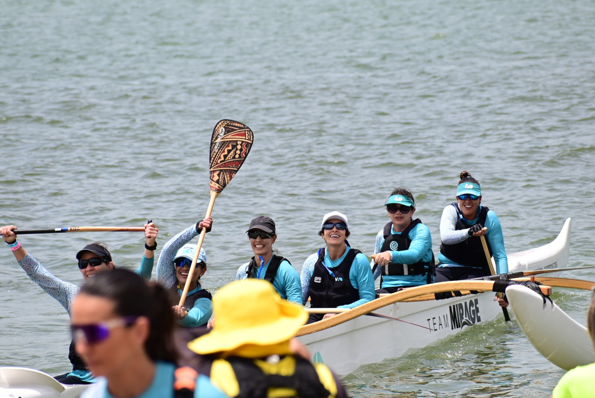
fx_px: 5459
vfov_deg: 4.2
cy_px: 199
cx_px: 298
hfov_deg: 6.2
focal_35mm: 330
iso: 320
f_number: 9
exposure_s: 1/1000
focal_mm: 220
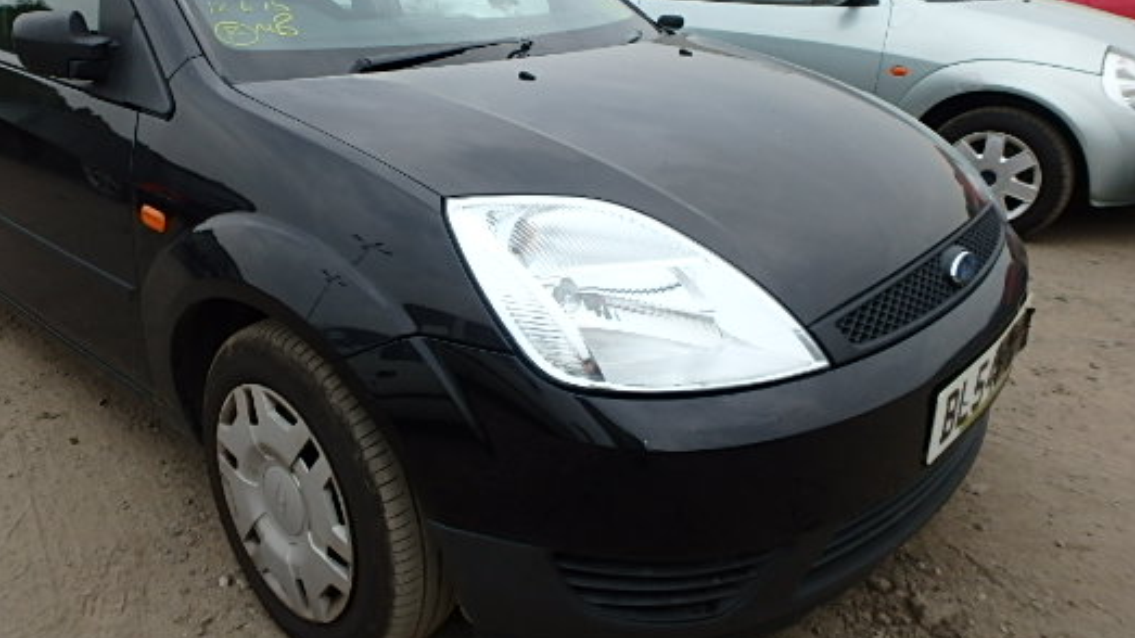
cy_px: 269
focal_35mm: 28
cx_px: 445
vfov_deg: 41.4
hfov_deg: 67.2
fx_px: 843
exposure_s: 1/250
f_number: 3.5
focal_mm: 3.7
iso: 125
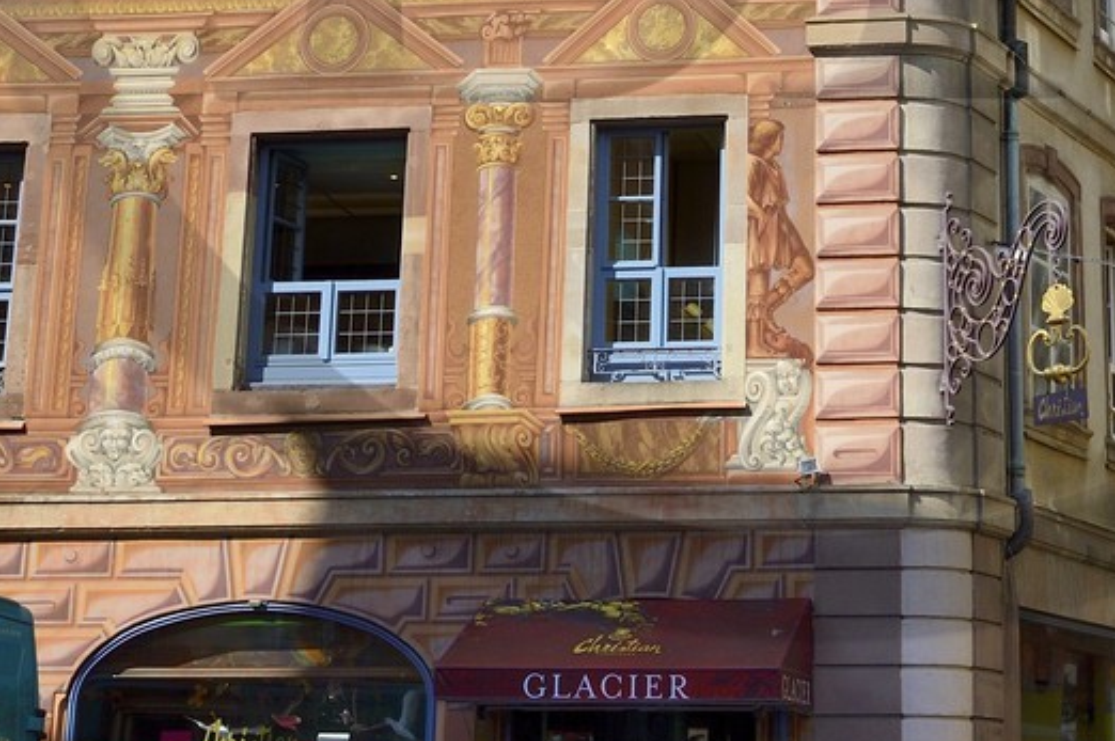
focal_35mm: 98
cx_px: 818
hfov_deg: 20.7
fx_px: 3032
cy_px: -248
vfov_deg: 13.4
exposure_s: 1/250
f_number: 13
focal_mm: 32
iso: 200
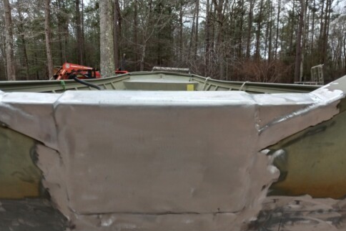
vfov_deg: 44.9
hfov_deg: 63.6
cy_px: 131
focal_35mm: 29
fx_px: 279
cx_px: 173
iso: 80
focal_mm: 3.94
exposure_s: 1/120
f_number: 1.8
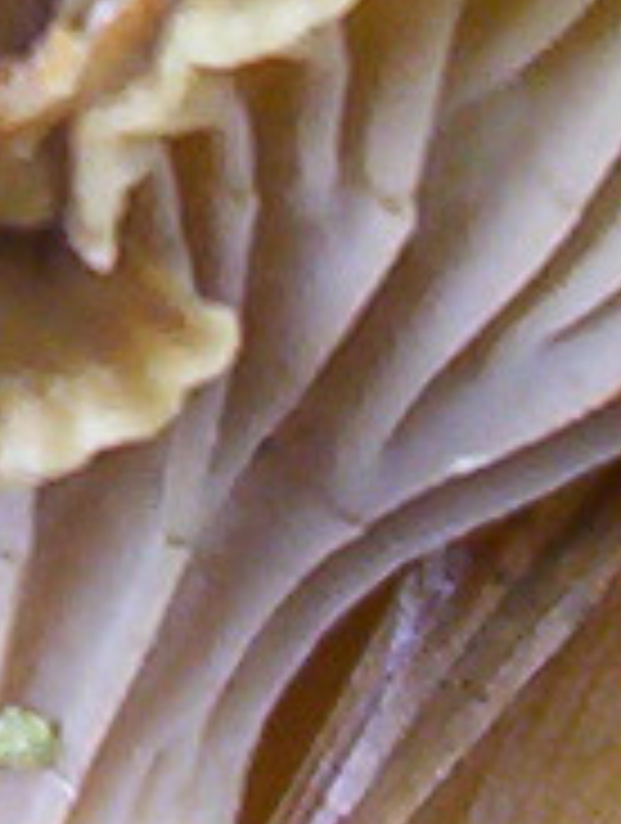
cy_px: -234
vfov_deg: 6.1
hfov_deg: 4.6
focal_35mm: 321
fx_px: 7652
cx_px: 410
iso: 100
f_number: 2.76
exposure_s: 1/57.5
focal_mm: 5.54
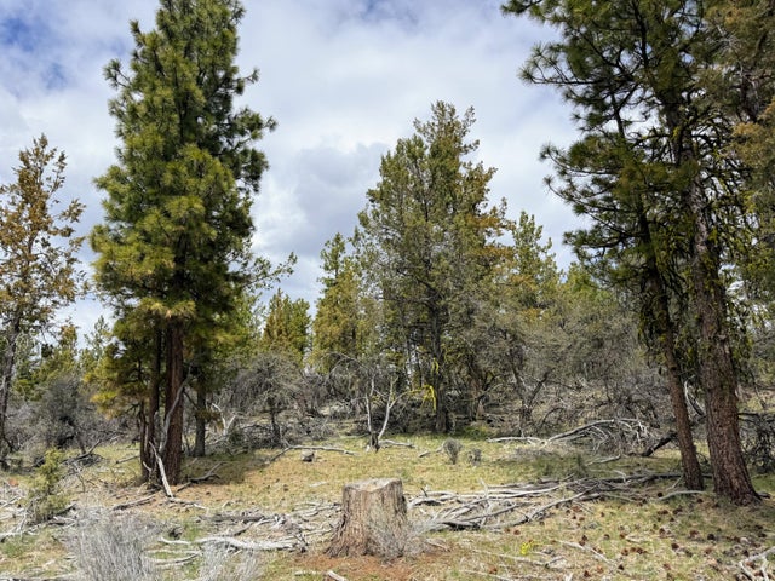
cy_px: 290
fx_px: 537
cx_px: 388
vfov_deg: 56.8
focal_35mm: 24
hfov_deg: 71.6
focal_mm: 6.76
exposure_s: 1/5319
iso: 80
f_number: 1.78
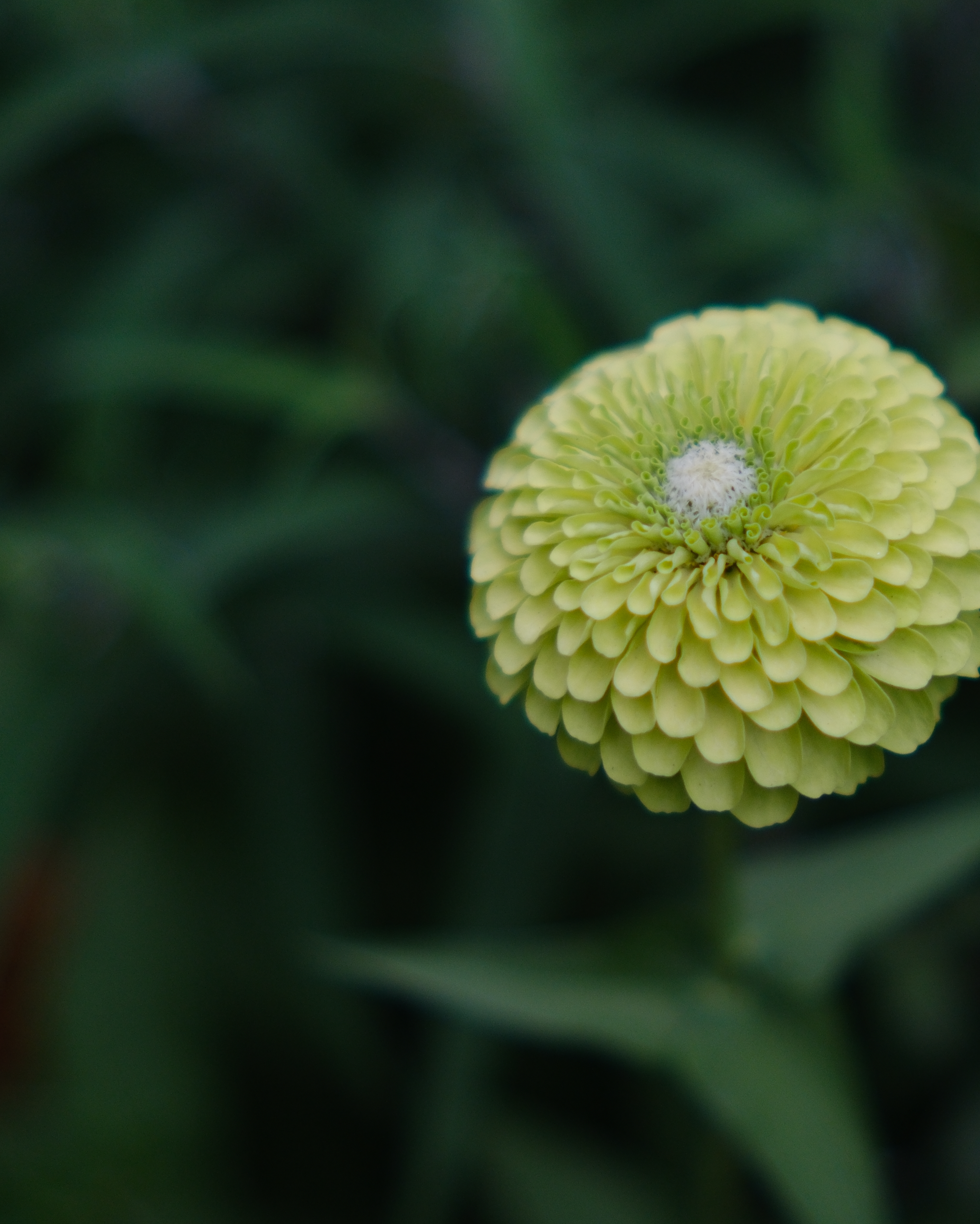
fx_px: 2574
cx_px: 682
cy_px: 613
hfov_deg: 21.4
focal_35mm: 71
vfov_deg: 26.8
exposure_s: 1/2900
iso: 400
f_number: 1.2
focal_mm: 33
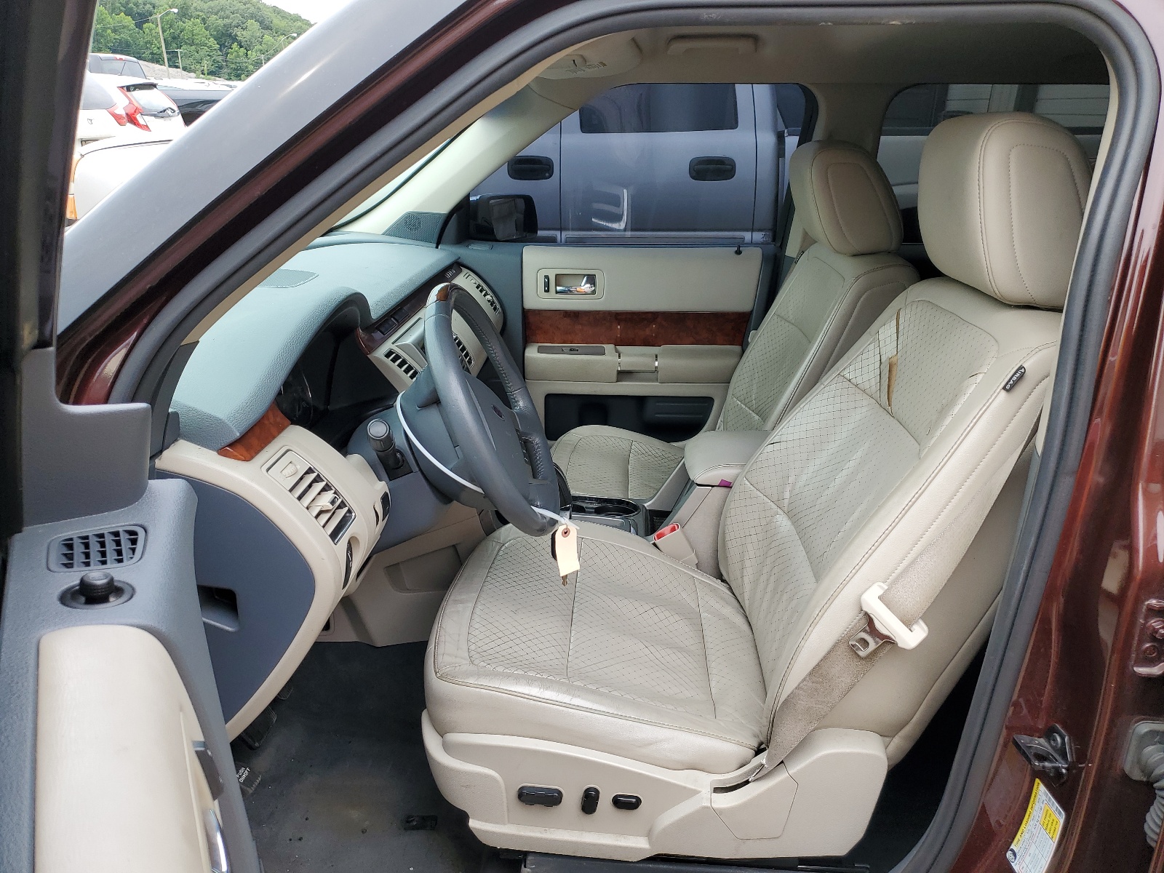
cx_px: 582
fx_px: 874
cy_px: 436
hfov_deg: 67.3
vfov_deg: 53.1
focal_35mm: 26
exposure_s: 1/278
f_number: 1.5
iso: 50
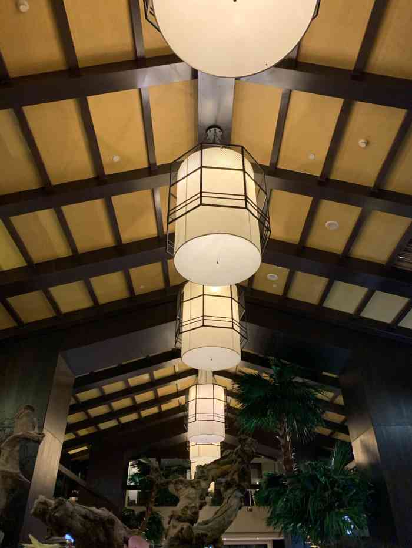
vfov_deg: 67.3
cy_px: 274
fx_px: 413
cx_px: 206
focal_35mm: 26
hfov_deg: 53.1
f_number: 1.8
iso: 400
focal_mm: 4.25
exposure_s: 1/33
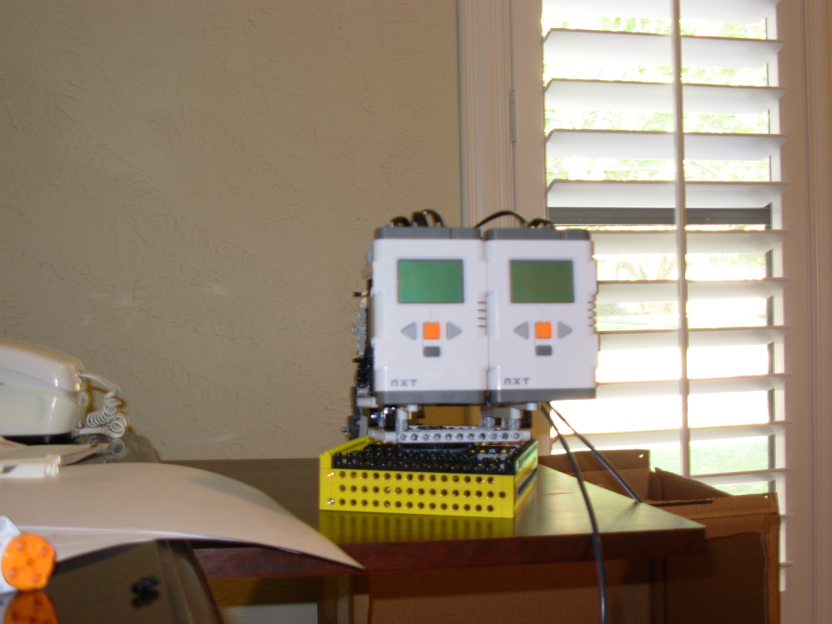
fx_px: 1250
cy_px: 312
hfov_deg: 36.8
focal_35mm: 52
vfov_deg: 28.0
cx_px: 416
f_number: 3.2
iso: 50
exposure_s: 1/7.6
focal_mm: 8.5
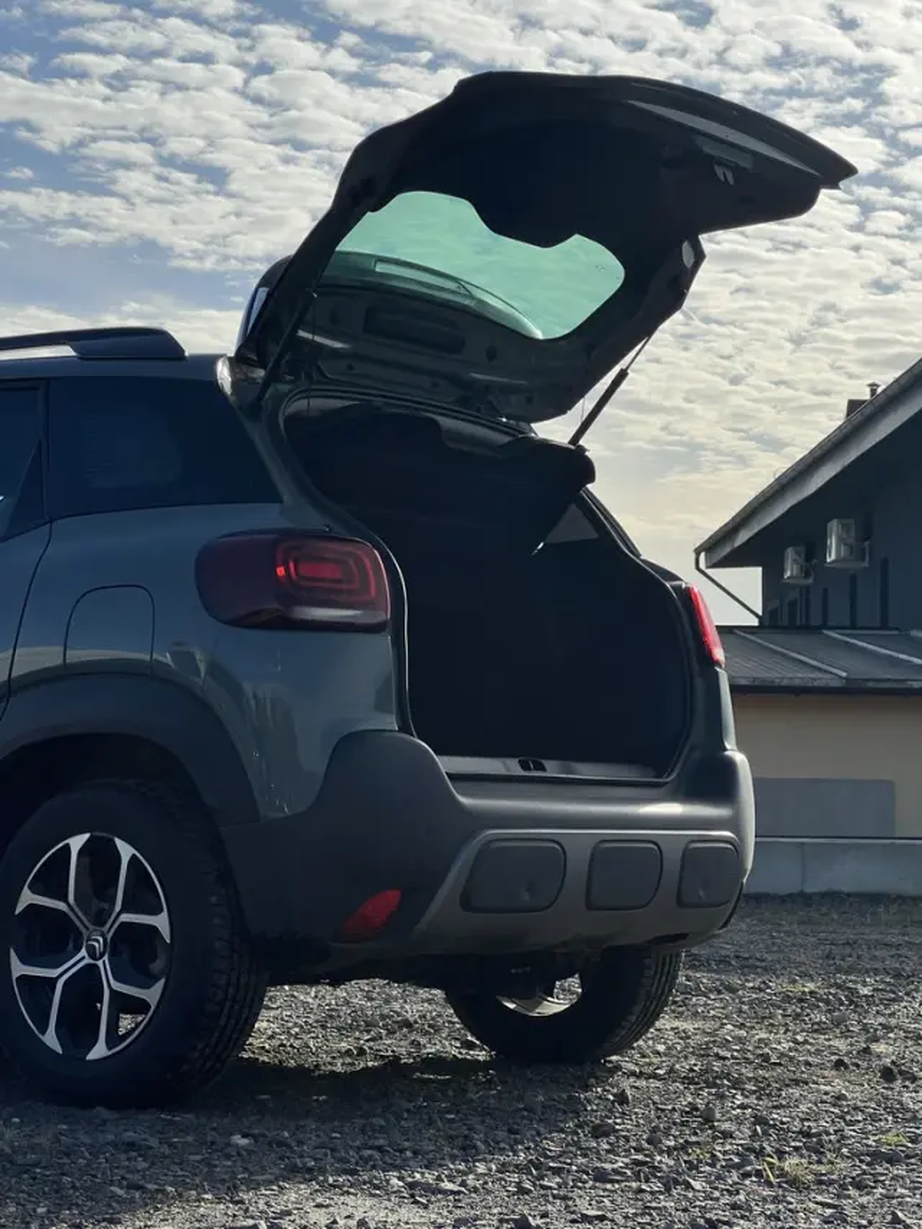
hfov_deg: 19.1
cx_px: 461
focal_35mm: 77
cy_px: 614
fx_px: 2734
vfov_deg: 25.3
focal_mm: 9
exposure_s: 1/1468
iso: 32
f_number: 2.8
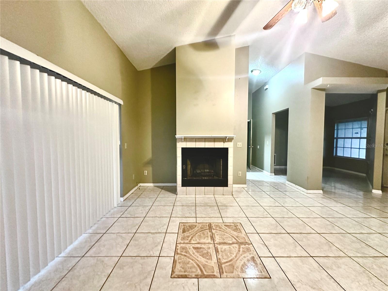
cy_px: 146
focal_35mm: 14
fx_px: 157
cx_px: 194
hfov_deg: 102.1
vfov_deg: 85.7
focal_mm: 2.22
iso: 1000
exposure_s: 1/60
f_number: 2.2
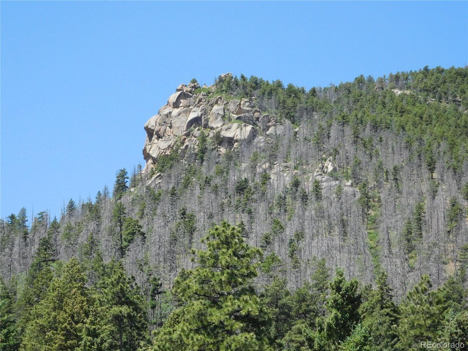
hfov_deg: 21.5
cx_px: 234
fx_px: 1230
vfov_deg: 16.2
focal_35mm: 91
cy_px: 176
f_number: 9
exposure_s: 1/640
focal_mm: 16.1
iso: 800
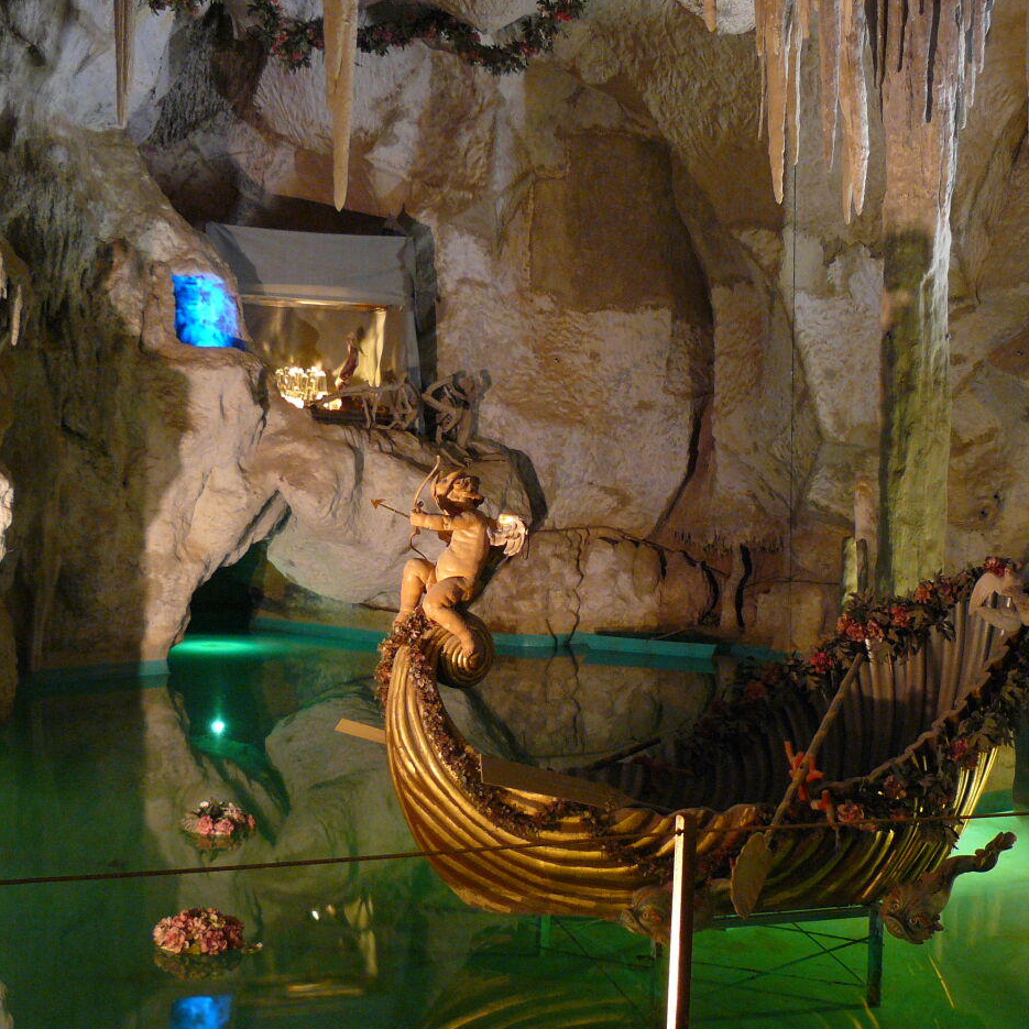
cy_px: 565
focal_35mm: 49
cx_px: 510
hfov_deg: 34.7
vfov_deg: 34.7
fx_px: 1648
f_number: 2.8
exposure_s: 1
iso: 200
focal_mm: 6
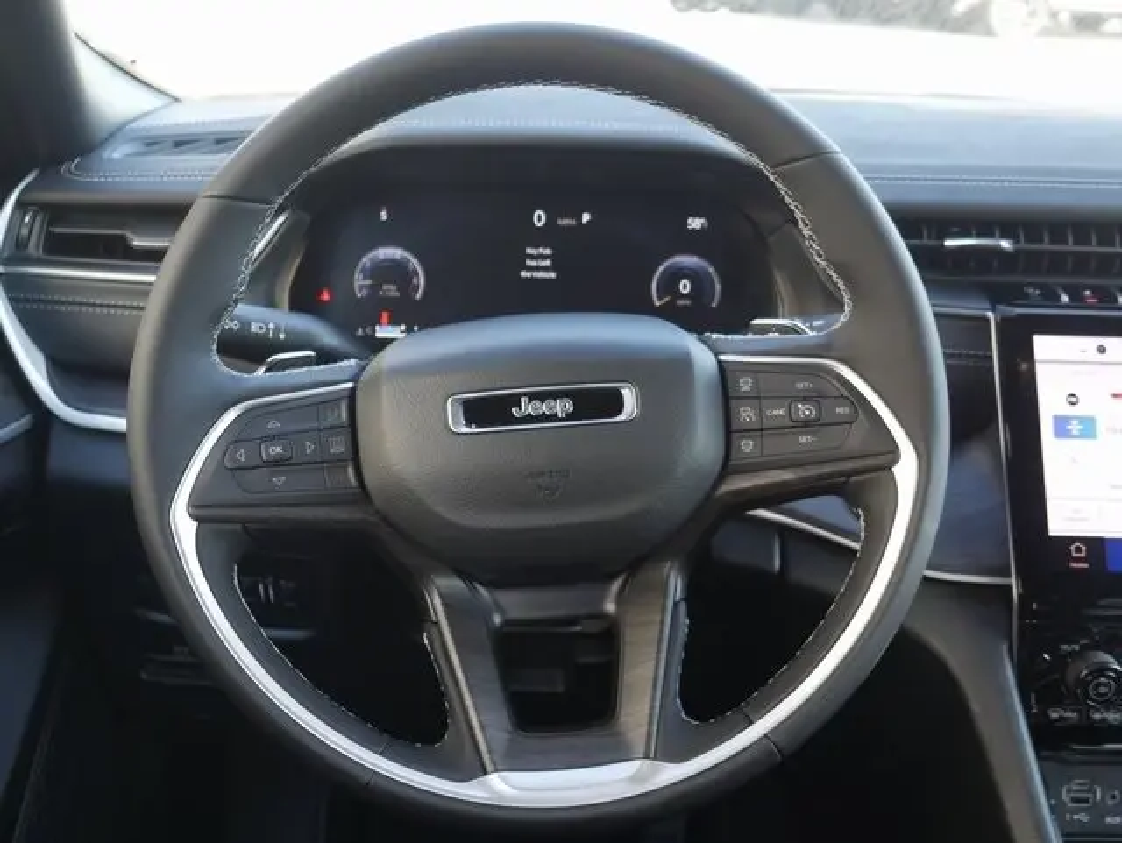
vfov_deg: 34.4
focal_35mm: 42
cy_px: 422
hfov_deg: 44.8
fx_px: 1362
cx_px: 561
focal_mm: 21
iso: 400
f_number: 4.6
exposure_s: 1/60
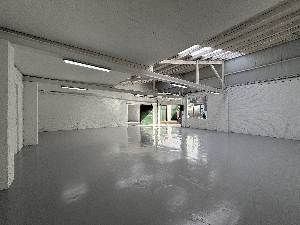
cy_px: 112
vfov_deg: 85.7
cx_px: 150
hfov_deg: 102.1
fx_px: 121
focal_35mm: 14
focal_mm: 2.22
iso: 64
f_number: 2.2
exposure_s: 1/439
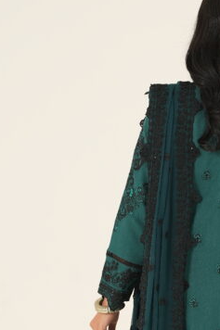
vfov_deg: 6.8
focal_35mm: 302
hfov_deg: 4.5
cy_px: 286
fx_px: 2771
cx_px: 282
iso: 200
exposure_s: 1/250
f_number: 5
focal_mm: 105
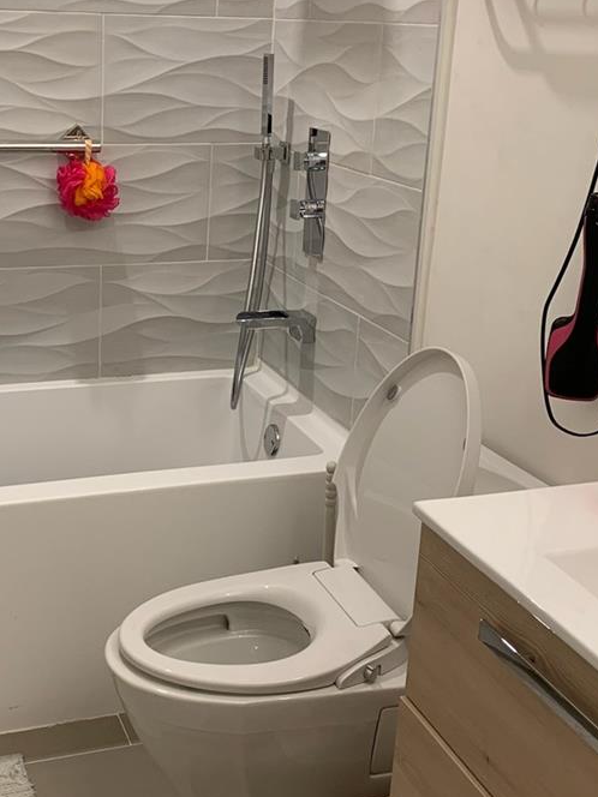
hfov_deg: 30.5
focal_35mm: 47
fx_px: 1083
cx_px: 174
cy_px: 323
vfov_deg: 40.3
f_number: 1.8
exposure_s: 1/60
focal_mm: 4.25
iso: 100
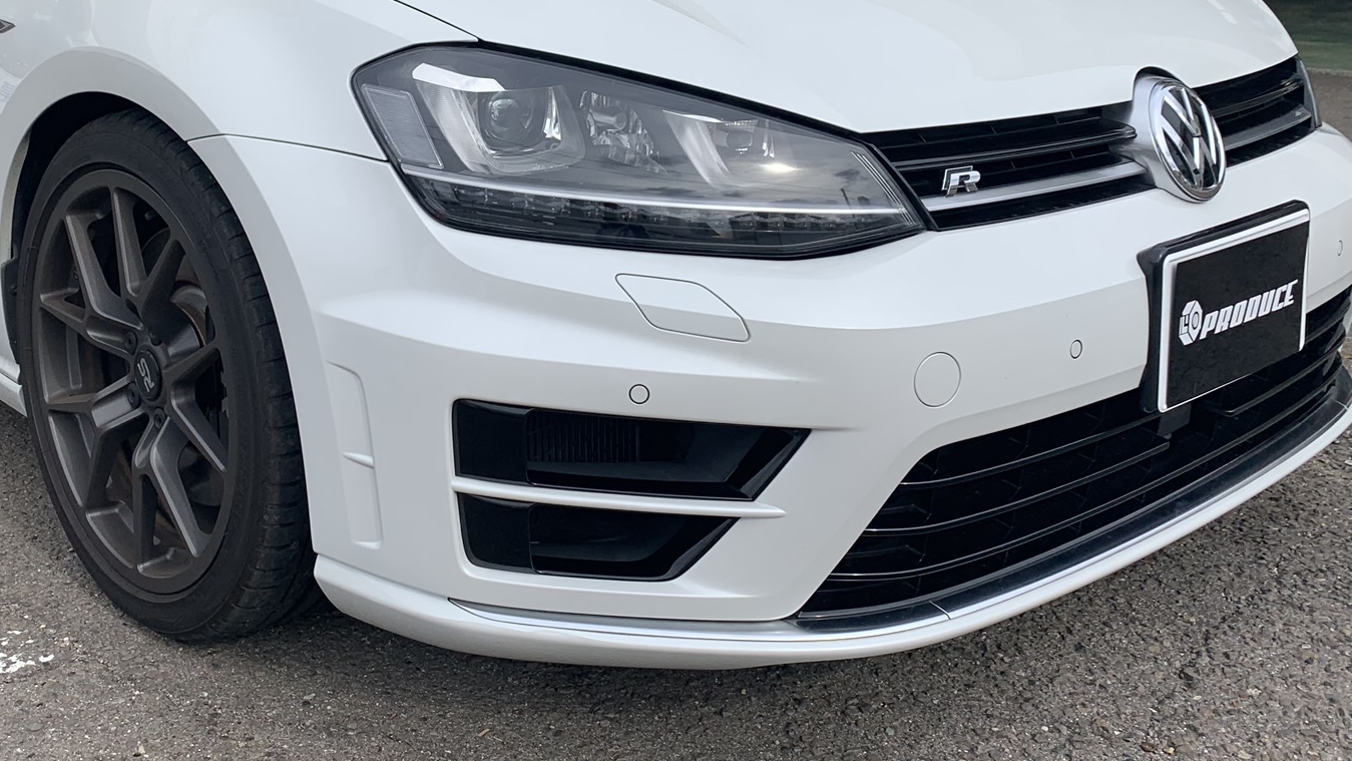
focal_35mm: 43
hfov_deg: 46.6
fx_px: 1542
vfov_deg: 27.2
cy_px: 150
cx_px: 445
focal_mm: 4.25
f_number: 1.8
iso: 25
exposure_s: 1/1748
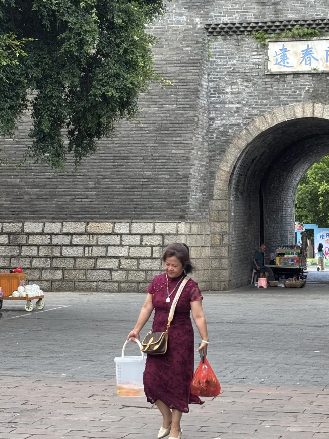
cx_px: 179
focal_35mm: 86
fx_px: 1090
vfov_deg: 22.7
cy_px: 161
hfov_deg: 17.2
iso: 32
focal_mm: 5.96
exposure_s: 1/196
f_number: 1.6
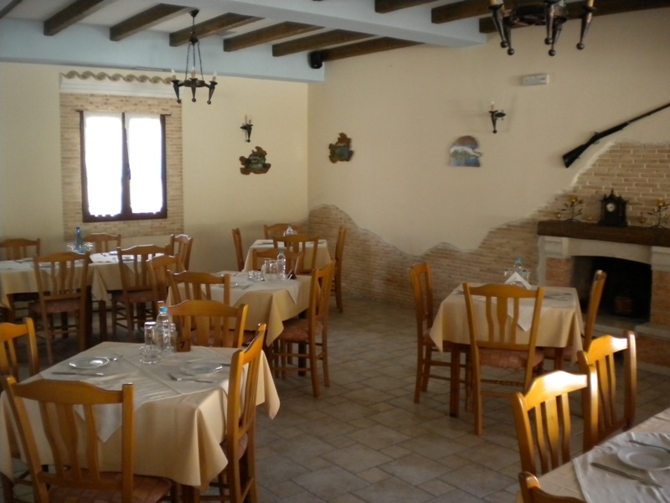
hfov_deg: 52.6
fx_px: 677
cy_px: 252
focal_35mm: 35
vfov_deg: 40.7
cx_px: 335
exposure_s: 1/44
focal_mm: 6.3
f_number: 3.1
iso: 400
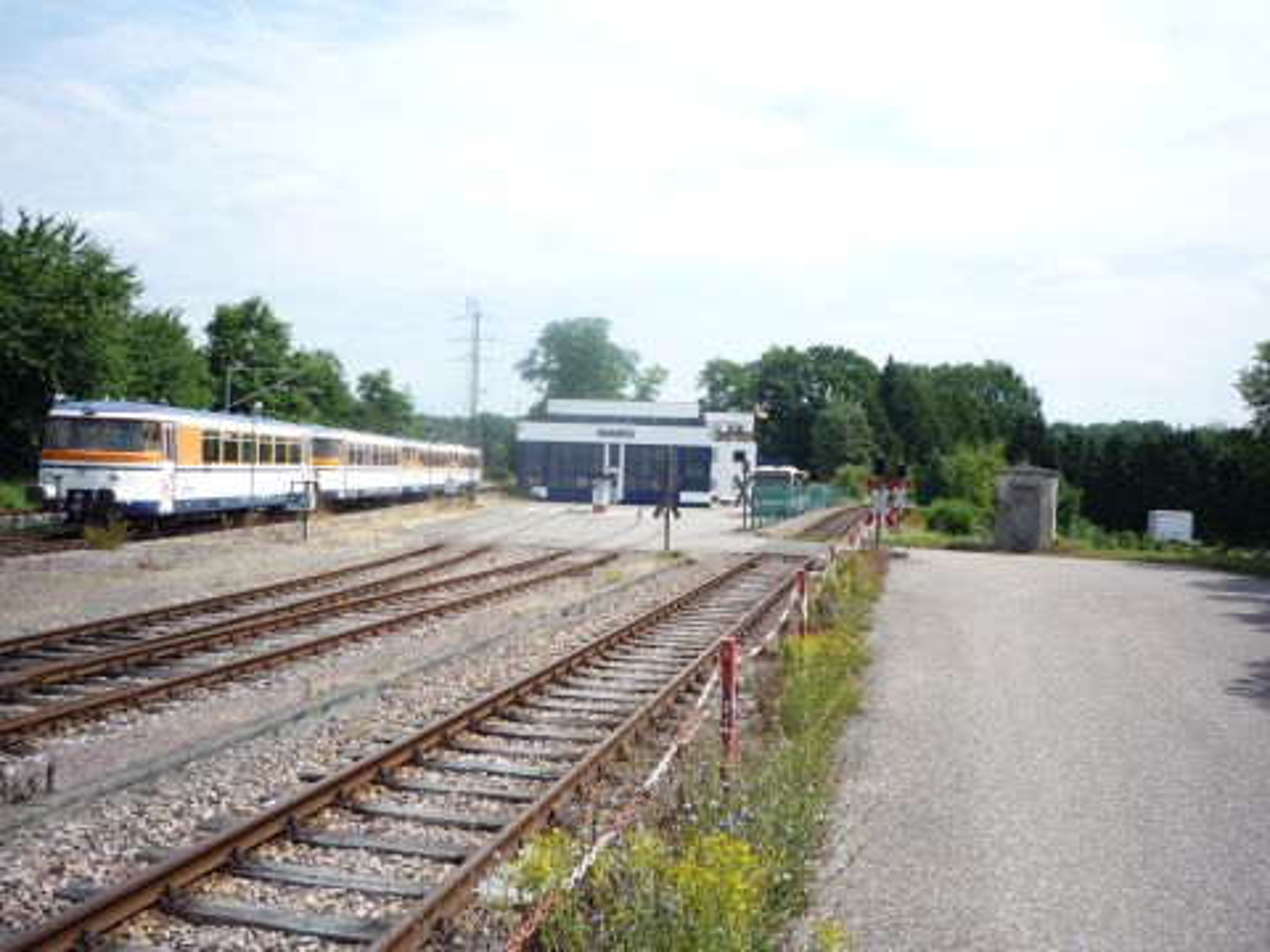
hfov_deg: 56.8
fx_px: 1174
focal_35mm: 32
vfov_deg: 44.2
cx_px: 635
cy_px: 476
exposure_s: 1/400
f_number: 4.5
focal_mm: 5.2
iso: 100
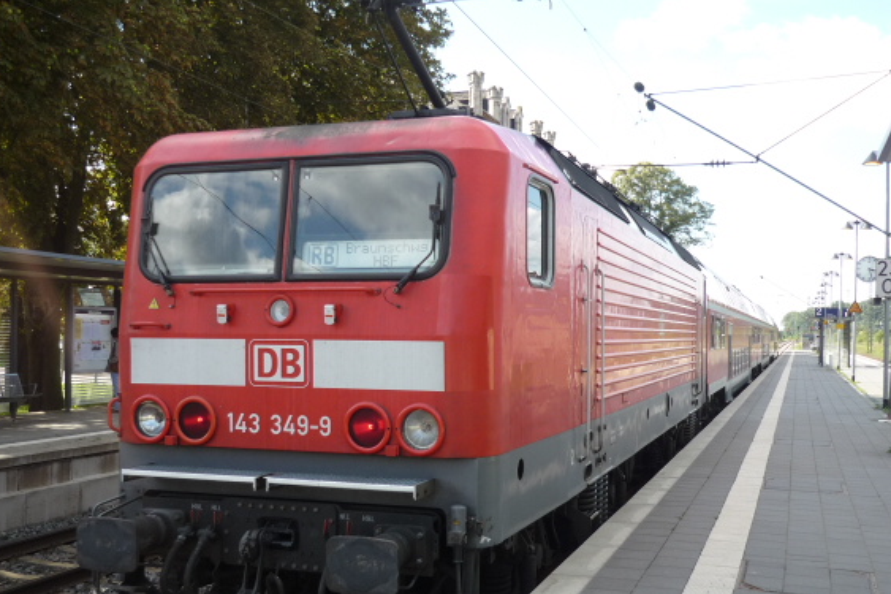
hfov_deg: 49.5
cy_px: 326
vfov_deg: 34.2
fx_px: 965
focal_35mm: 39
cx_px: 486
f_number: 2.8
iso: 100
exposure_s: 1/400
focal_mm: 5.5
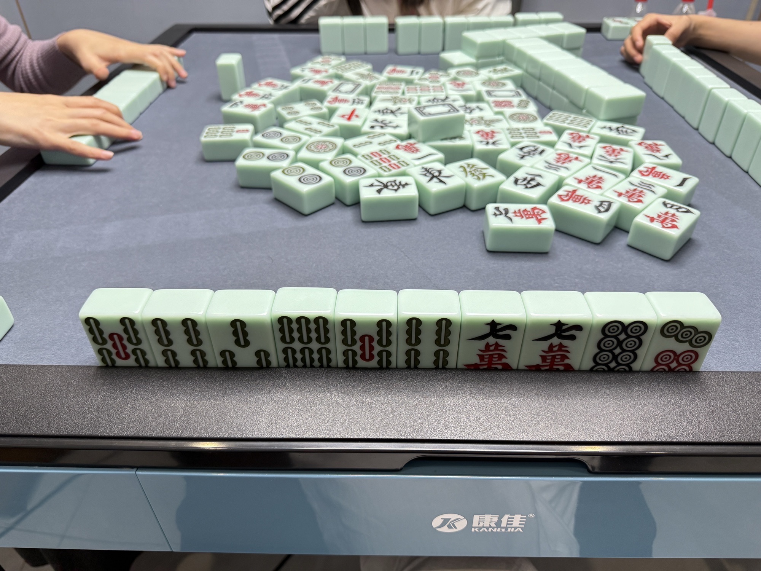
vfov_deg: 56.8
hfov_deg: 71.6
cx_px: 380
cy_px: 286
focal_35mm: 24
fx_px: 528
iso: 200
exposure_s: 1/87
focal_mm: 6.76
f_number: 1.78
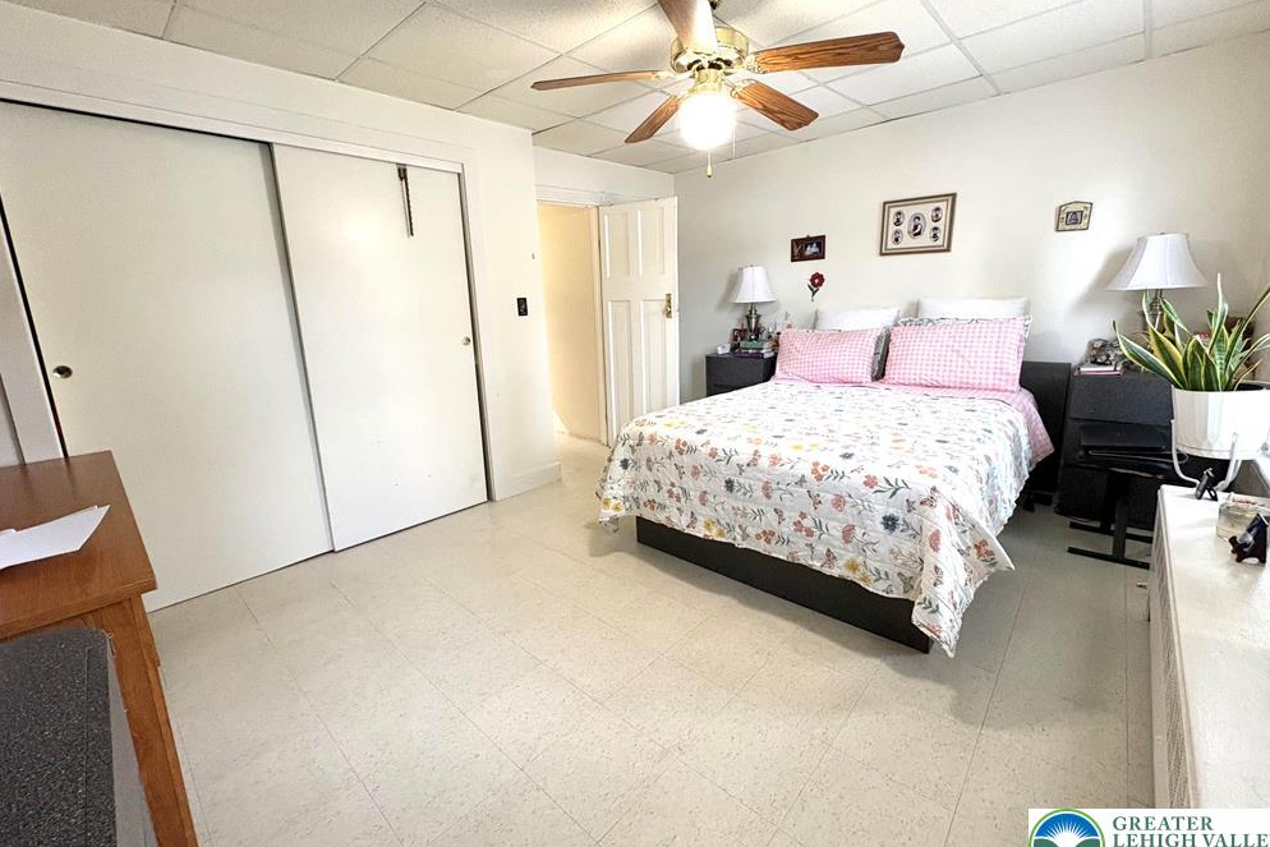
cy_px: 404
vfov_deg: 77.3
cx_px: 635
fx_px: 529
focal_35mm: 15
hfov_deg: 100.4
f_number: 2.2
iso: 400
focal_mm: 2.22
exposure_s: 1/60
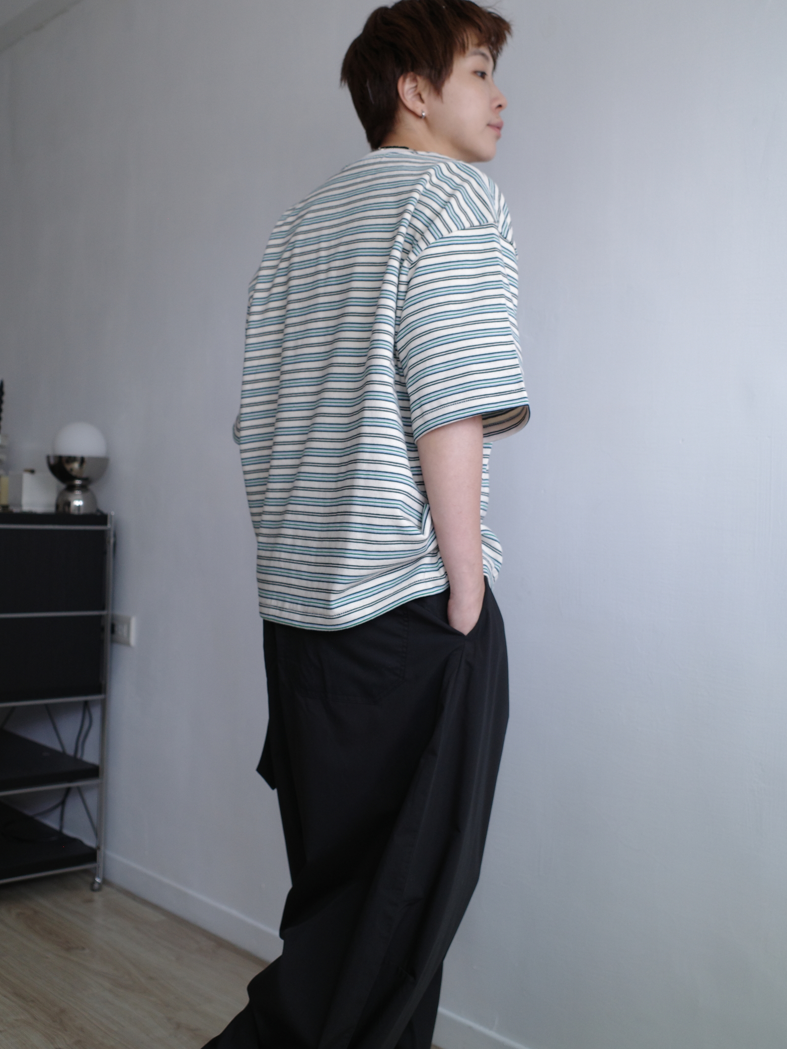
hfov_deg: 37.7
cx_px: 394
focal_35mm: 38
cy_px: 513
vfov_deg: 49.0
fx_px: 1152
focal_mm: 18.3
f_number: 2.8
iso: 320
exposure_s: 1/30
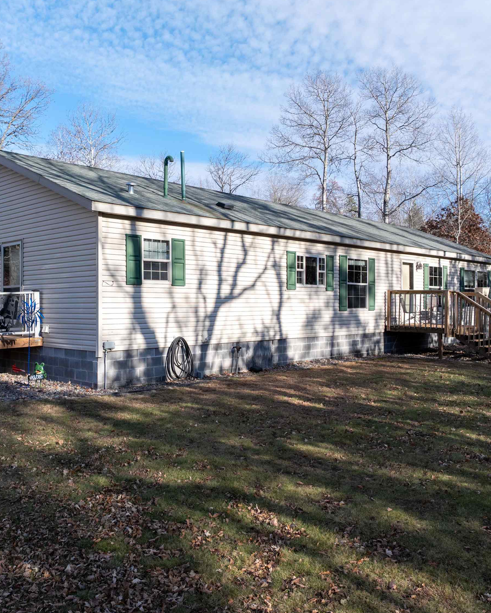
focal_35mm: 32
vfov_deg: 55.7
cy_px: 306
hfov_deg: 45.4
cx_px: 186
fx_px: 581
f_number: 2.8
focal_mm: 12.29
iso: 110
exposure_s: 1/1250
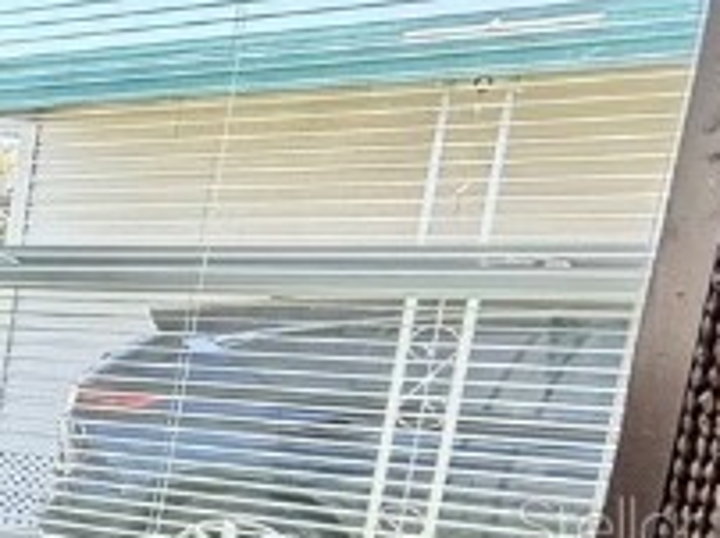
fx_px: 1475
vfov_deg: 20.1
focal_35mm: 71
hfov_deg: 15.5
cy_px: 524
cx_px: -973
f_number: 2.2
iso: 125
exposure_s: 1/99
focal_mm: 2.22
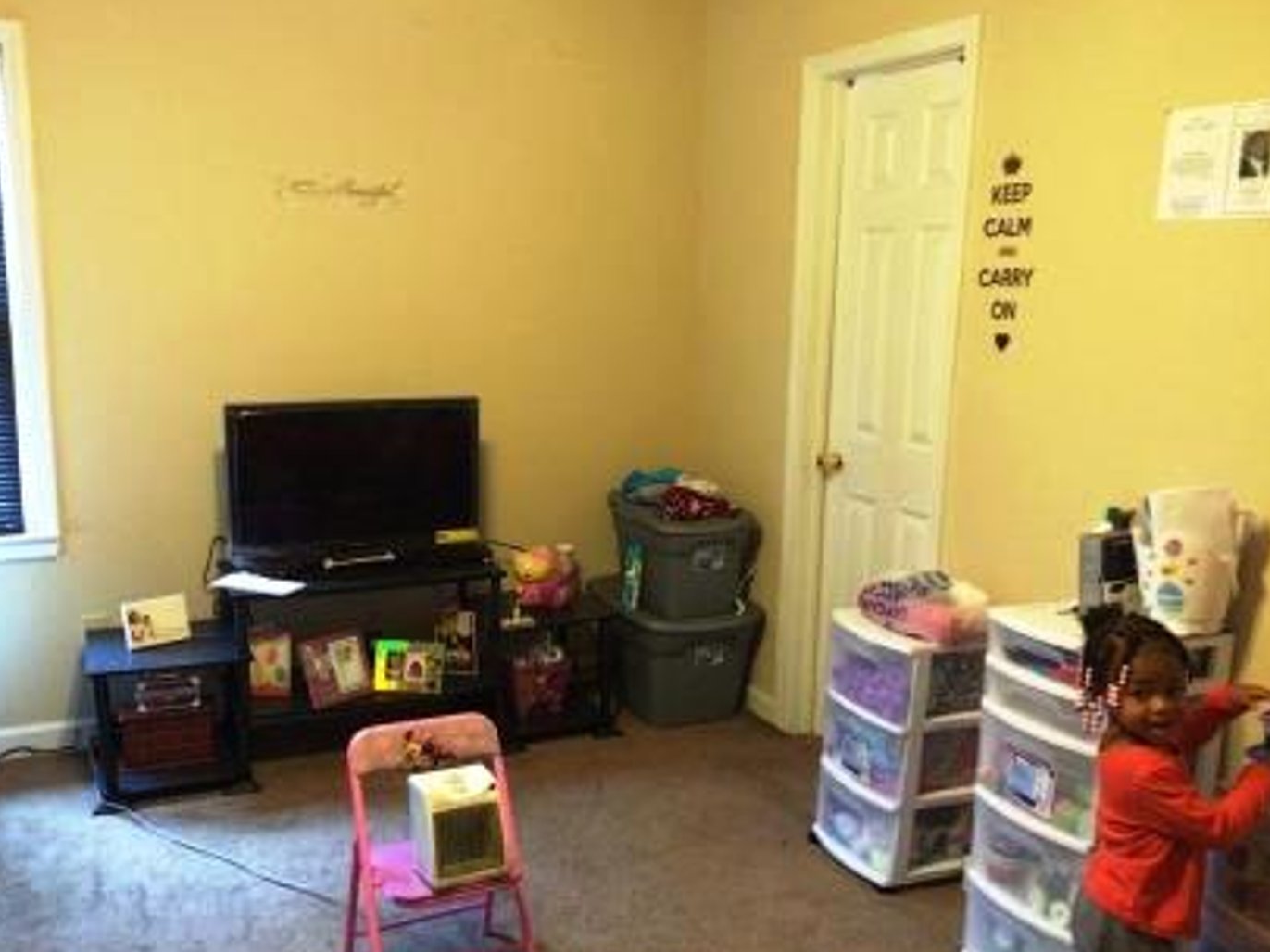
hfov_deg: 56.7
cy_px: 514
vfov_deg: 44.1
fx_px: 1174
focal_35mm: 32
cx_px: 581
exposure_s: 1/15
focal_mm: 4.15
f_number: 2.2
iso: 400
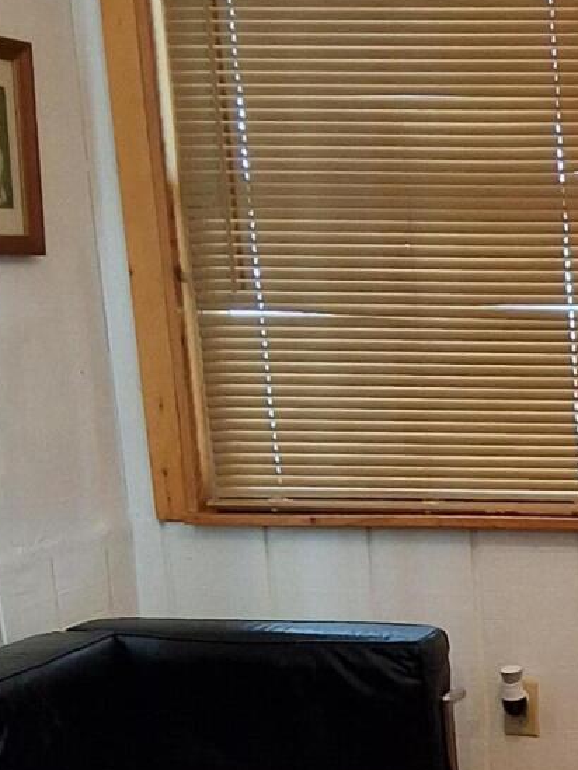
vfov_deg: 18.6
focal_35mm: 102
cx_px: 1009
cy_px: 822
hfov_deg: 13.2
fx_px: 2270
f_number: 1.9
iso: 125
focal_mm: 2.91
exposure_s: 1/40
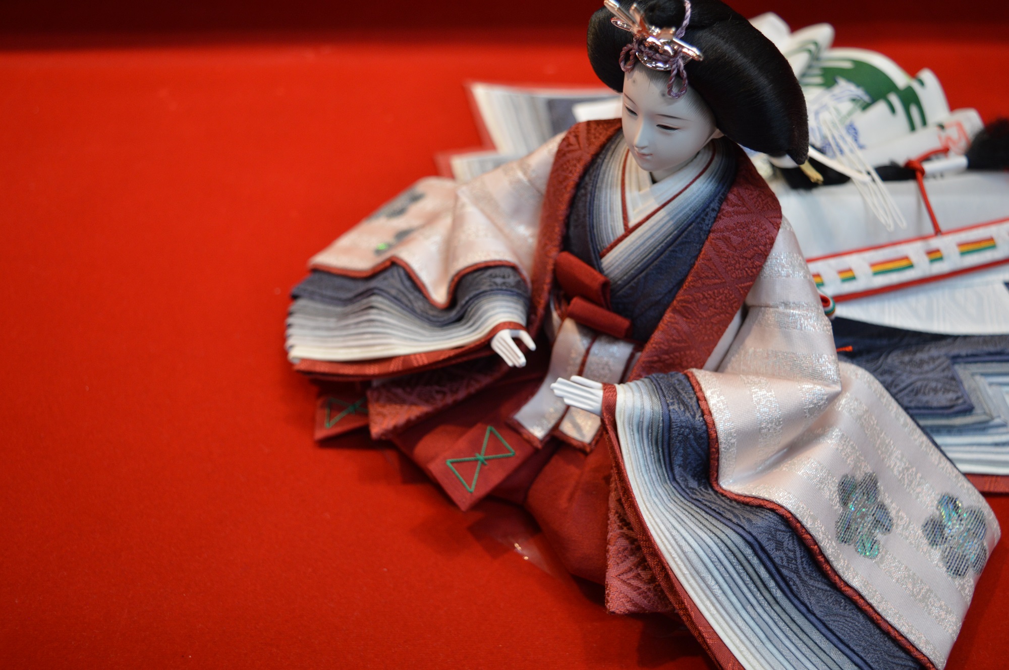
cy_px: 335
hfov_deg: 49.6
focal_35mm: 39
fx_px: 1092
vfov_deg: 34.1
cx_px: 504
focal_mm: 26
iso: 400
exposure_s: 1/60
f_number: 4
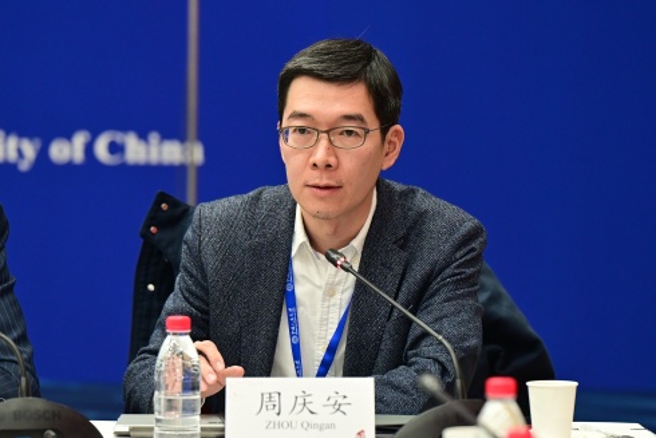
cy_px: 219
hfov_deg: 8.6
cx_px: 328
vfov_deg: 5.7
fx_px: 4374
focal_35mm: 240
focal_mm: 160
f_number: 3.5
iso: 1600
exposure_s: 1/160
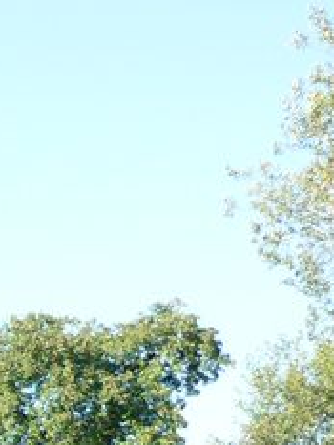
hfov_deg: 9.4
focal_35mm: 145
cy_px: 626
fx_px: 1864
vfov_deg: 13.0
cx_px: -380
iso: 80
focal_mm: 5.5
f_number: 2.8
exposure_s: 1/250
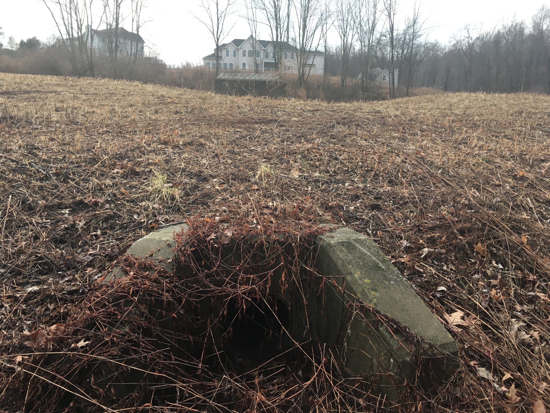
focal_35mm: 29
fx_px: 461
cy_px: 206
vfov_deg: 48.2
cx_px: 275
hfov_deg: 61.7
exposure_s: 1/40
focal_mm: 4.15
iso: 32
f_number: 2.2
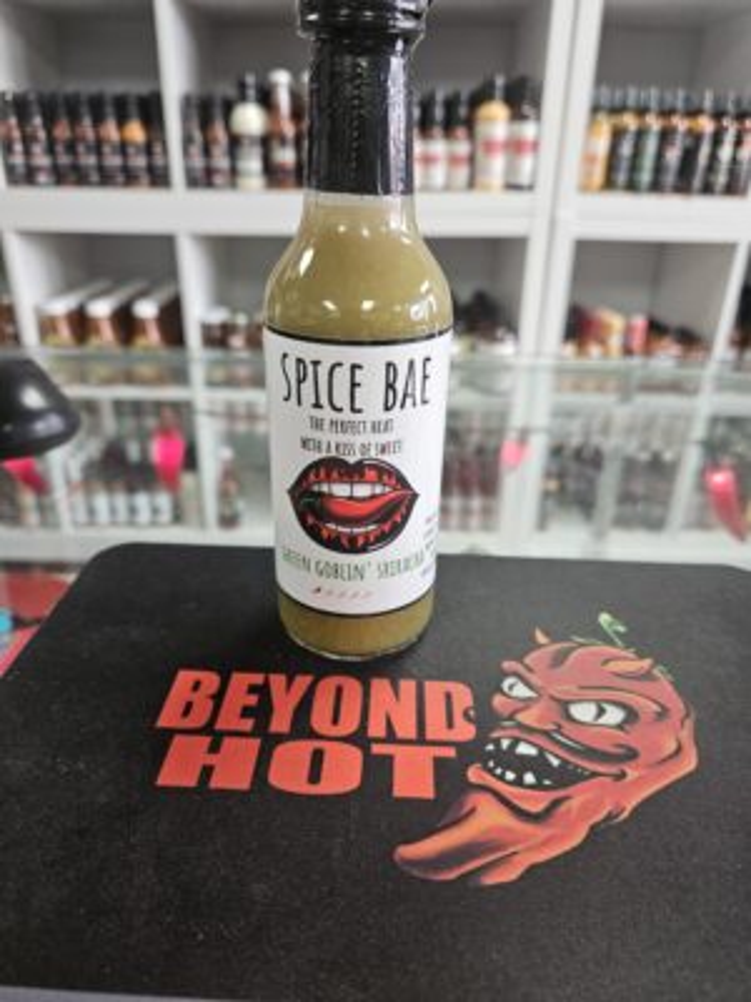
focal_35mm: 23
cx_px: 376
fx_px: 665
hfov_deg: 58.9
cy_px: 501
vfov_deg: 73.9
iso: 200
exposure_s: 1/120
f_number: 1.8
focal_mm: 5.4
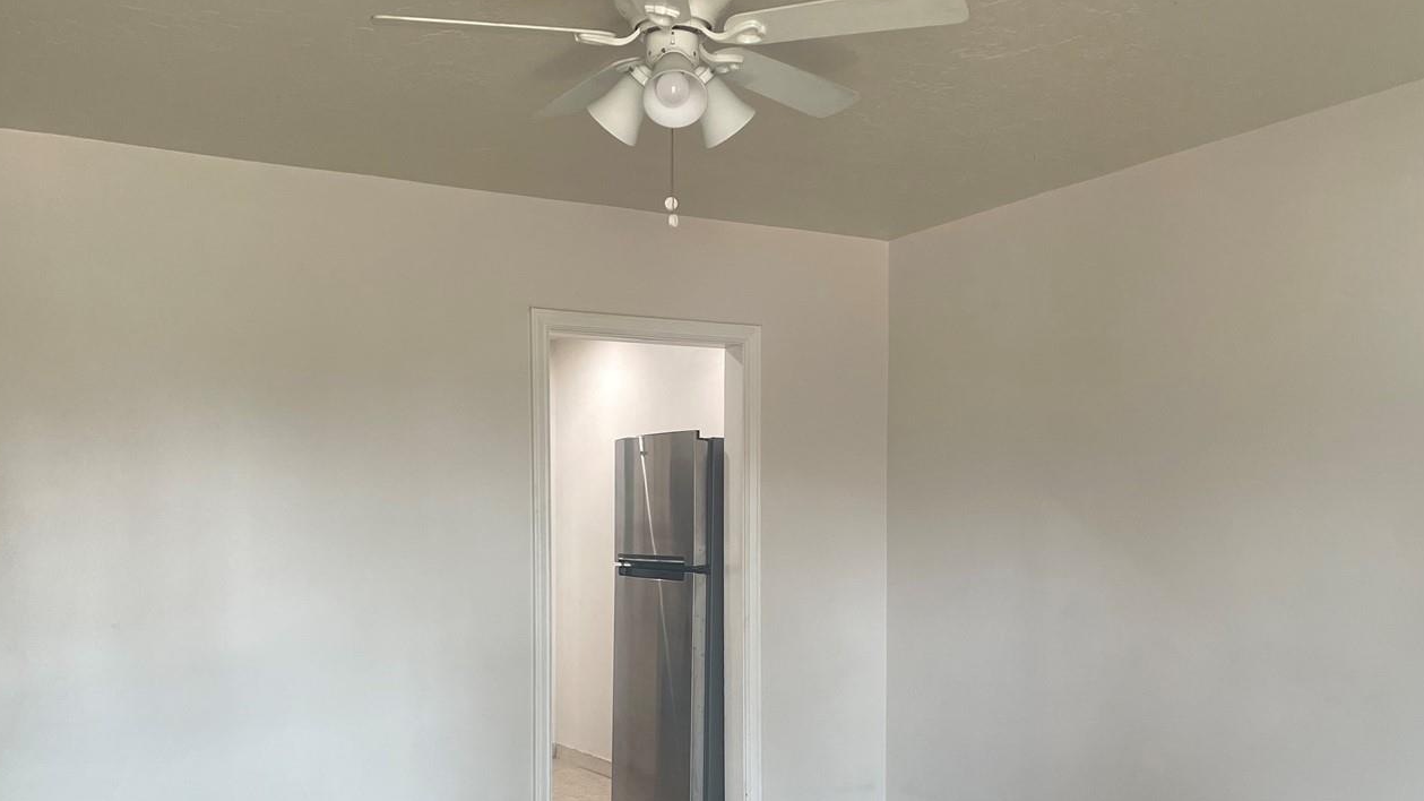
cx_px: 690
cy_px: 560
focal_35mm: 36
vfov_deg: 32.4
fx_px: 1359
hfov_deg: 55.3
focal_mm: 4.2
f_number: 1.6
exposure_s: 1/121
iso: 125
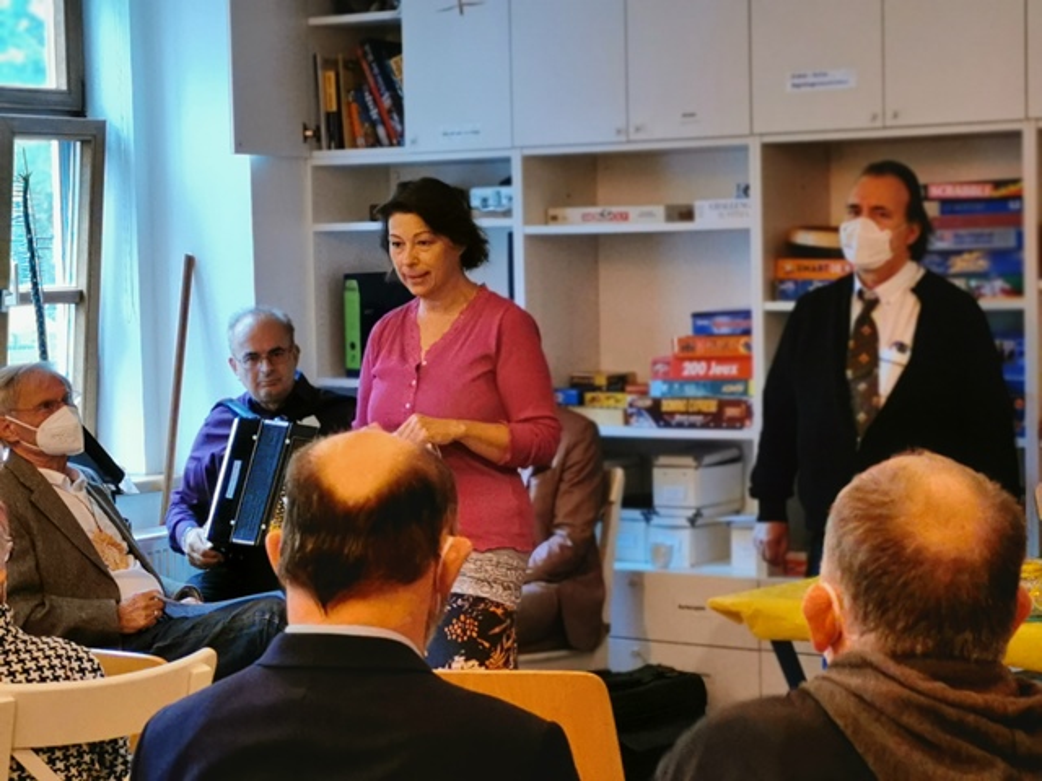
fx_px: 2408
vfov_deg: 18.4
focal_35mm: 80
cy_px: 390
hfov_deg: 24.4
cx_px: 521
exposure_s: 1/50
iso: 125
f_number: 1.8
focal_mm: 5.58
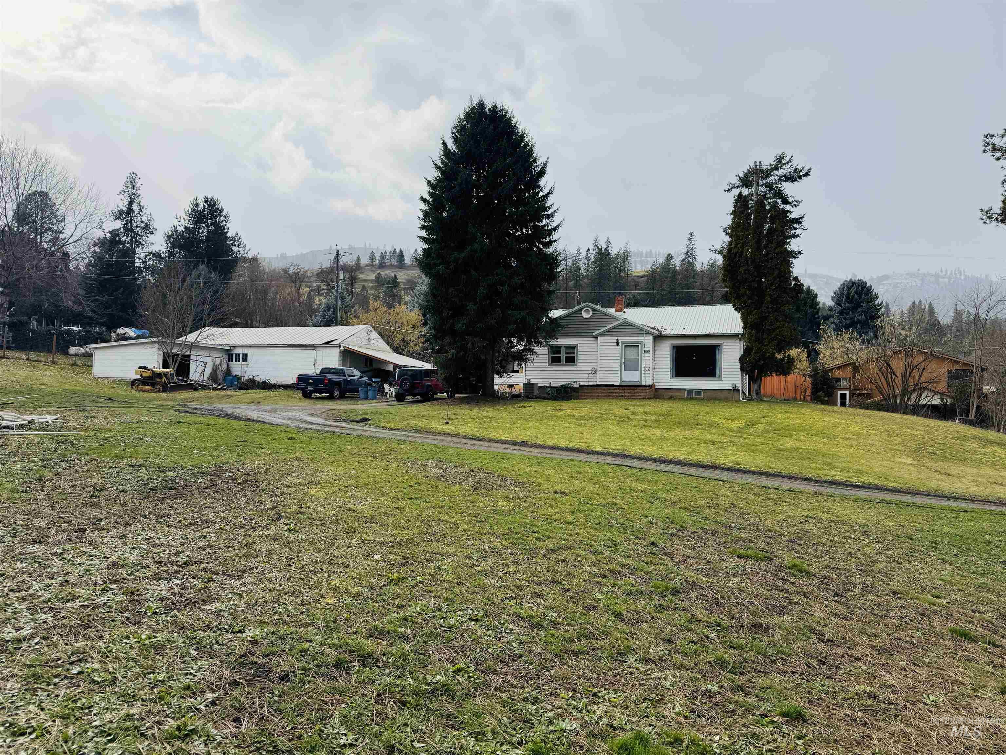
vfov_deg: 56.8
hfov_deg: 71.6
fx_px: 697
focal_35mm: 24
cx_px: 503
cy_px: 378
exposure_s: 1/4608
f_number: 1.78
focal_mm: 6.76
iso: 80
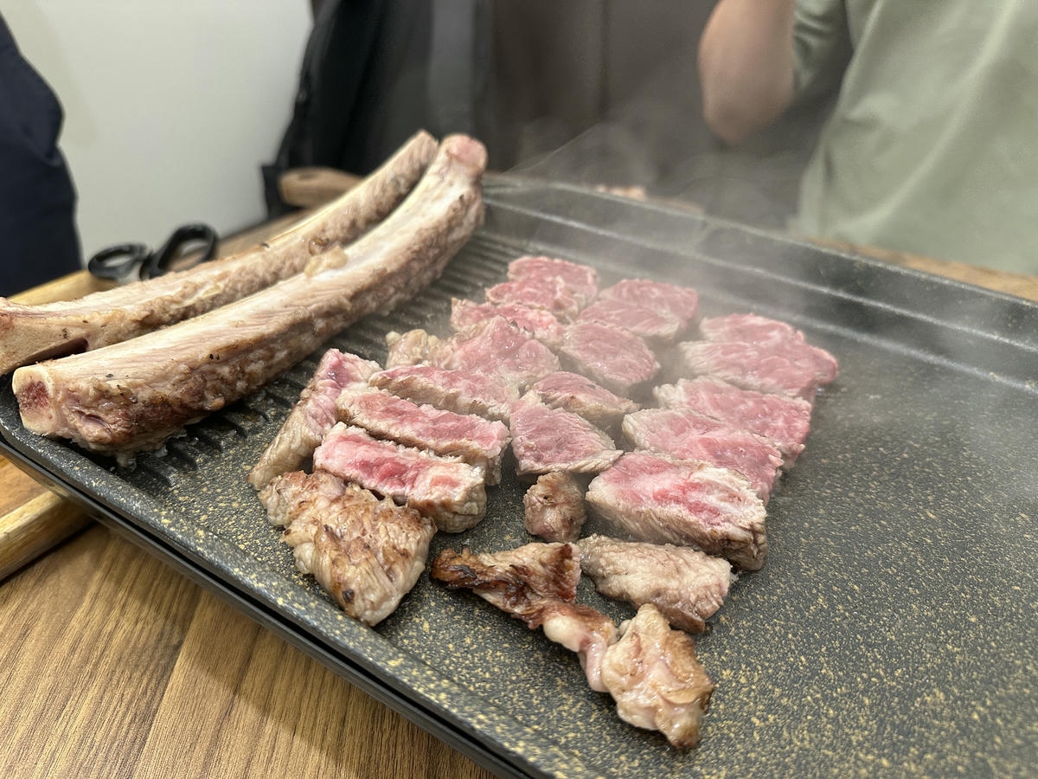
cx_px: 519
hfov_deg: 71.6
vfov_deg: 56.8
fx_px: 720
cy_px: 390
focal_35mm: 24
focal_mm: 6.86
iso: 250
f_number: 1.78
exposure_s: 1/60
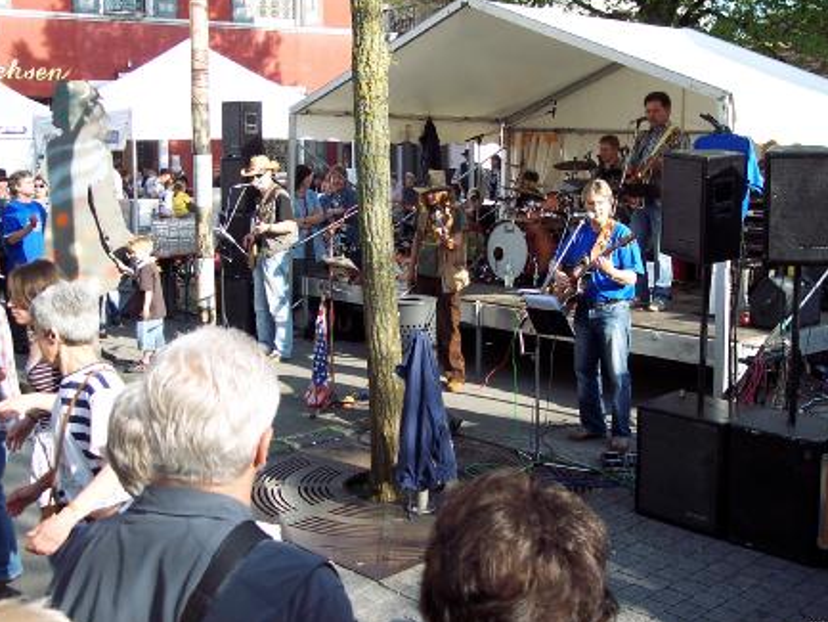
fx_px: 1077
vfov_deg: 32.2
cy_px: 271
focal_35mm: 45
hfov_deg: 42.1
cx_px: 423
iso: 100
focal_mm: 8
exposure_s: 1/250
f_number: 3.4
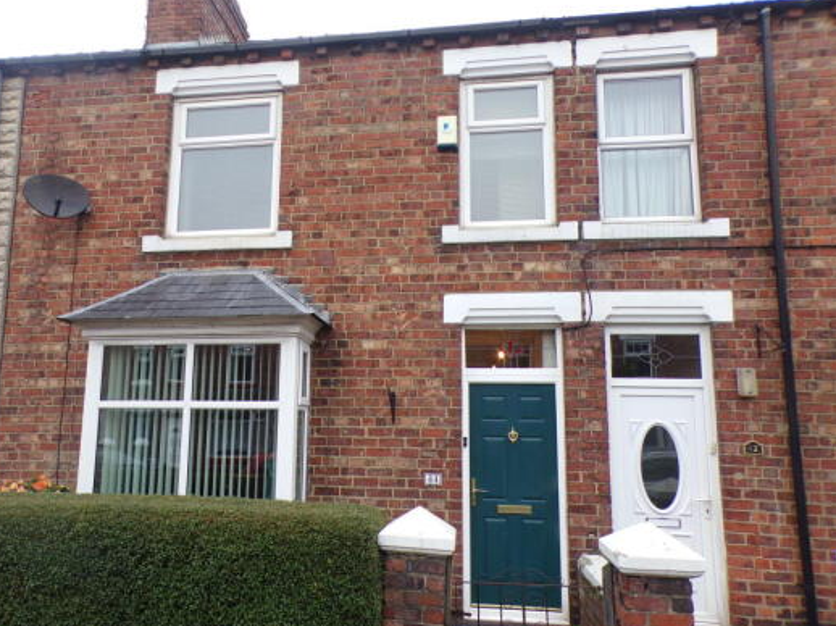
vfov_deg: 51.3
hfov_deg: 65.2
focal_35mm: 27
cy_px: 319
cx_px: 372
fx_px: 652
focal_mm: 4.3
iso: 80
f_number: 4.3
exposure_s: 1/38
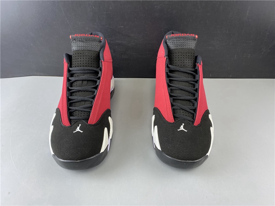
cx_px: 138
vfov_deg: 53.1
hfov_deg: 67.3
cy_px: 103
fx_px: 207
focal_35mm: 26
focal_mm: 4.25
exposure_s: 1/50
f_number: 1.8
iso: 80
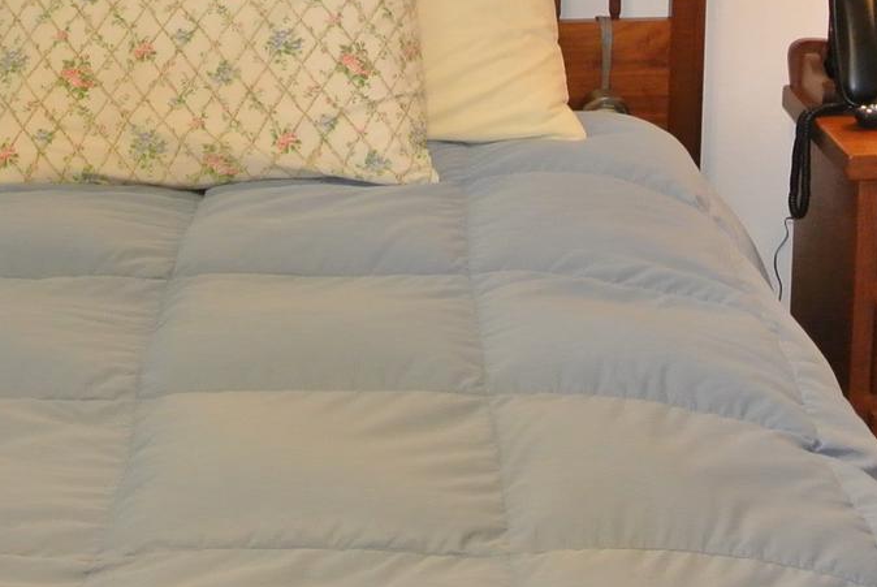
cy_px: 129
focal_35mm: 82
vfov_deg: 16.6
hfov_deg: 24.5
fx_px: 2000
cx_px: 239
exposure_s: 1/60
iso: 900
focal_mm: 10
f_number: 3.5
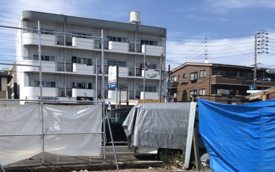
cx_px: 141
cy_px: 153
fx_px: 330
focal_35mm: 44
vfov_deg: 28.2
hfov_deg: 45.3
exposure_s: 1/1919
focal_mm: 3.99
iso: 20
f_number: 1.8
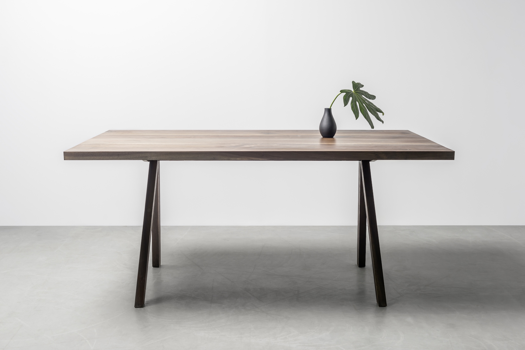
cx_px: 262
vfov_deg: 30.5
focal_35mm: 44
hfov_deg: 44.5
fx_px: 642
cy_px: 175
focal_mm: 44
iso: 125
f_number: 8
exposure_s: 1/160
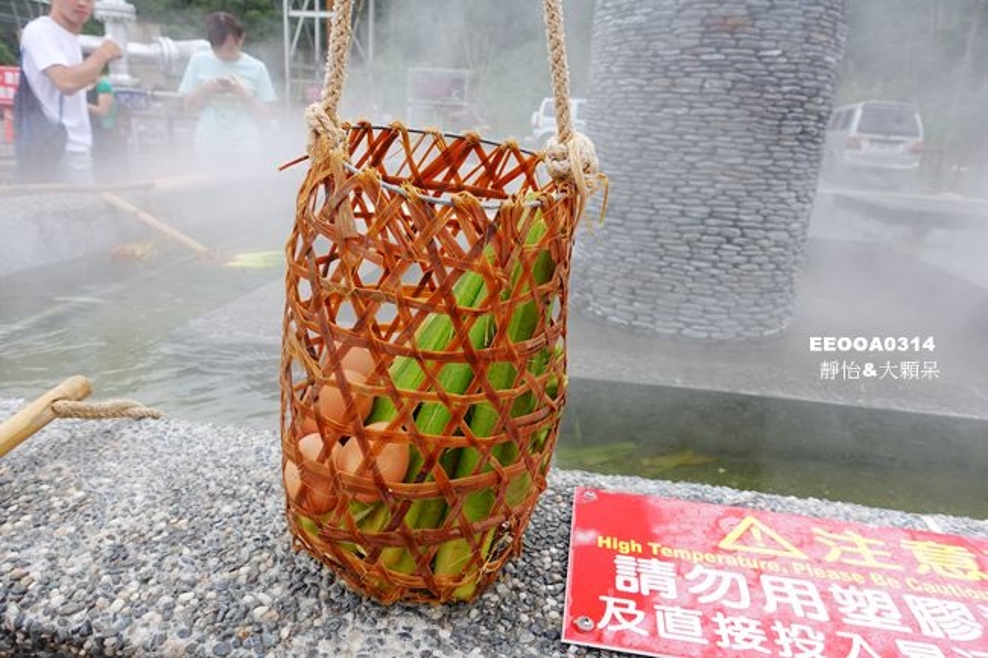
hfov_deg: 73.8
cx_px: 494
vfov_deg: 53.1
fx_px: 658
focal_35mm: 24
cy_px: 329
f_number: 4
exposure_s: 1/320
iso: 125
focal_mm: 8.8
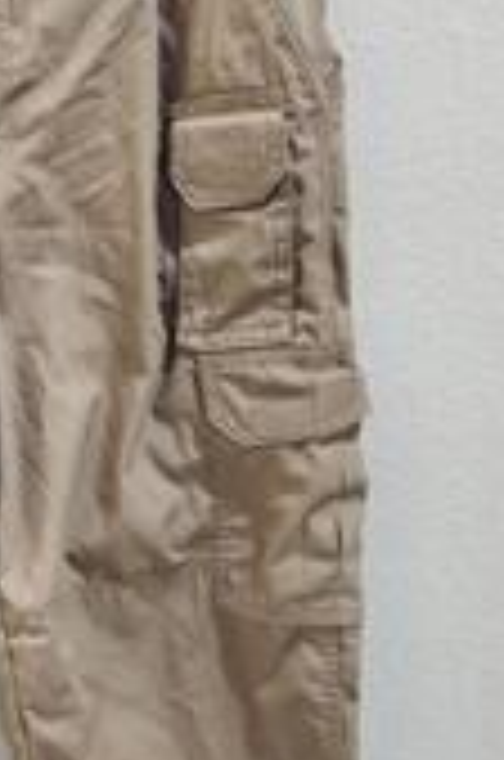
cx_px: -27
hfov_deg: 23.6
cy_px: 450
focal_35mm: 54
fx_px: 1139
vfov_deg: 36.8
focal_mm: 5.4
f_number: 1.8
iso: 800
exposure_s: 1/120
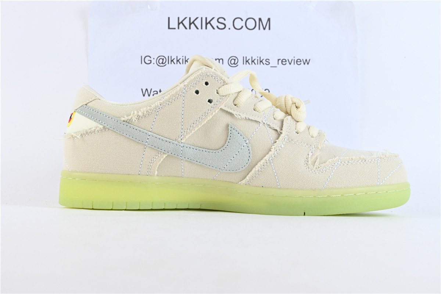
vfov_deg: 27.7
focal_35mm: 49
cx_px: 220
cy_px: 147
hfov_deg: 40.5
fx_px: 597
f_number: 9
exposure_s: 1/100
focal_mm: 32.5
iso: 1250
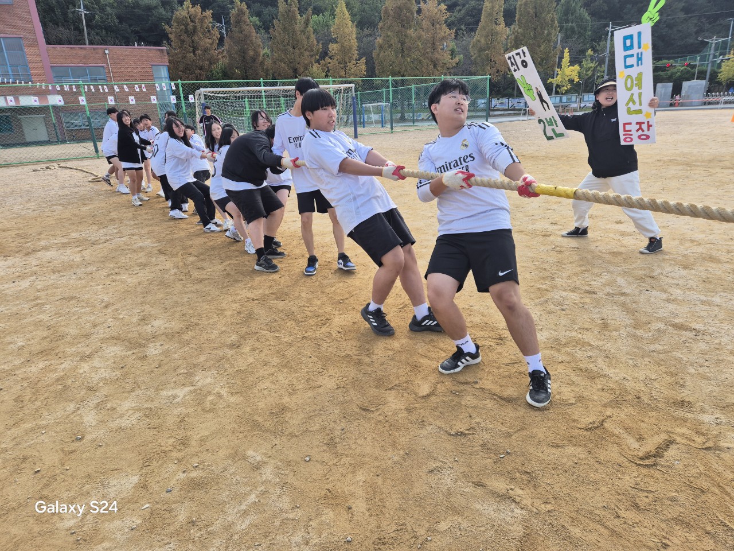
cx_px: 367
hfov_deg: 73.9
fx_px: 488
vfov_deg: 58.9
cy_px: 276
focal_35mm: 23
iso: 25
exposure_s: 1/667
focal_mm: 5.4
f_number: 1.8
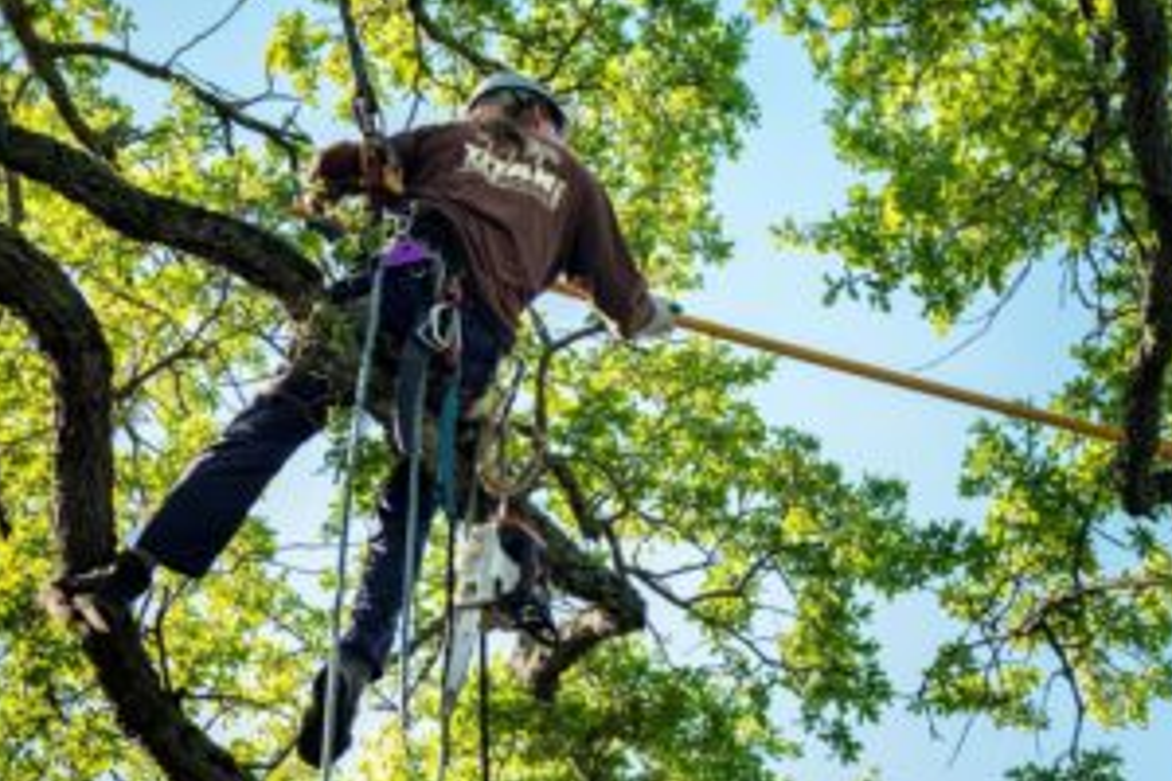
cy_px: 312
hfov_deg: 12.2
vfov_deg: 8.2
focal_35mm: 168
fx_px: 5469
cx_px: 703
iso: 640
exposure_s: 1/1000
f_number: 2.8
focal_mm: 83.8
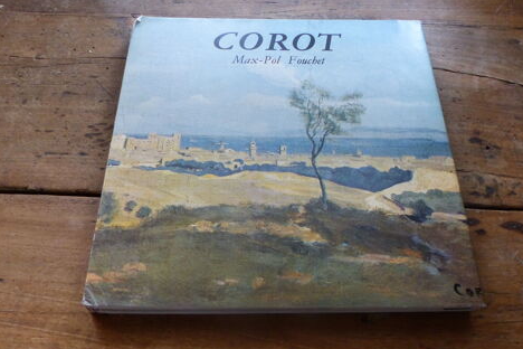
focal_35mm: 32
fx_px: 465
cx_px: 265
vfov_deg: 41.1
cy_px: 172
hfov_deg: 58.7
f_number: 2.8
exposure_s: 1/30
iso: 400
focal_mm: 5.5
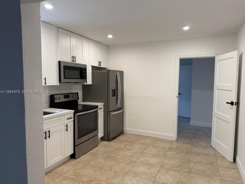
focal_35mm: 24
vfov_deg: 56.8
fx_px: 170
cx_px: 122
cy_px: 92
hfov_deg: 71.6
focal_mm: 6.76
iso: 200
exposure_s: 1/120
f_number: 1.78
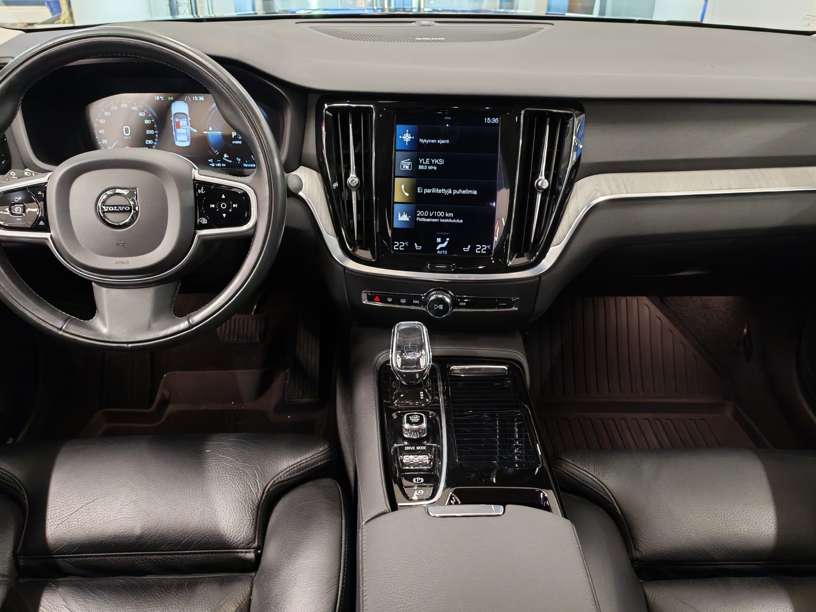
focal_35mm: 32
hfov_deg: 56.8
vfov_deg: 44.2
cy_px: 306
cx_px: 408
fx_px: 754
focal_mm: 6.12
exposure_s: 1/50
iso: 2000
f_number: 1.9
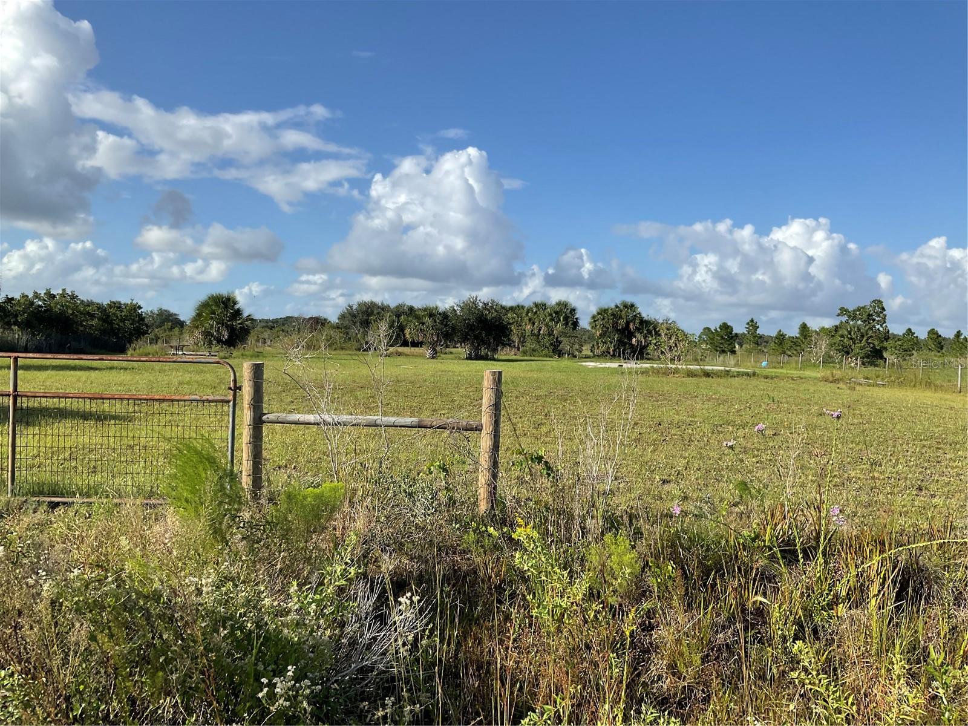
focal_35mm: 29
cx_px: 484
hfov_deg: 61.7
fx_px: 811
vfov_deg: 48.2
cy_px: 363
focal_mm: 3
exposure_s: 1/1984
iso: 16
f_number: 1.8
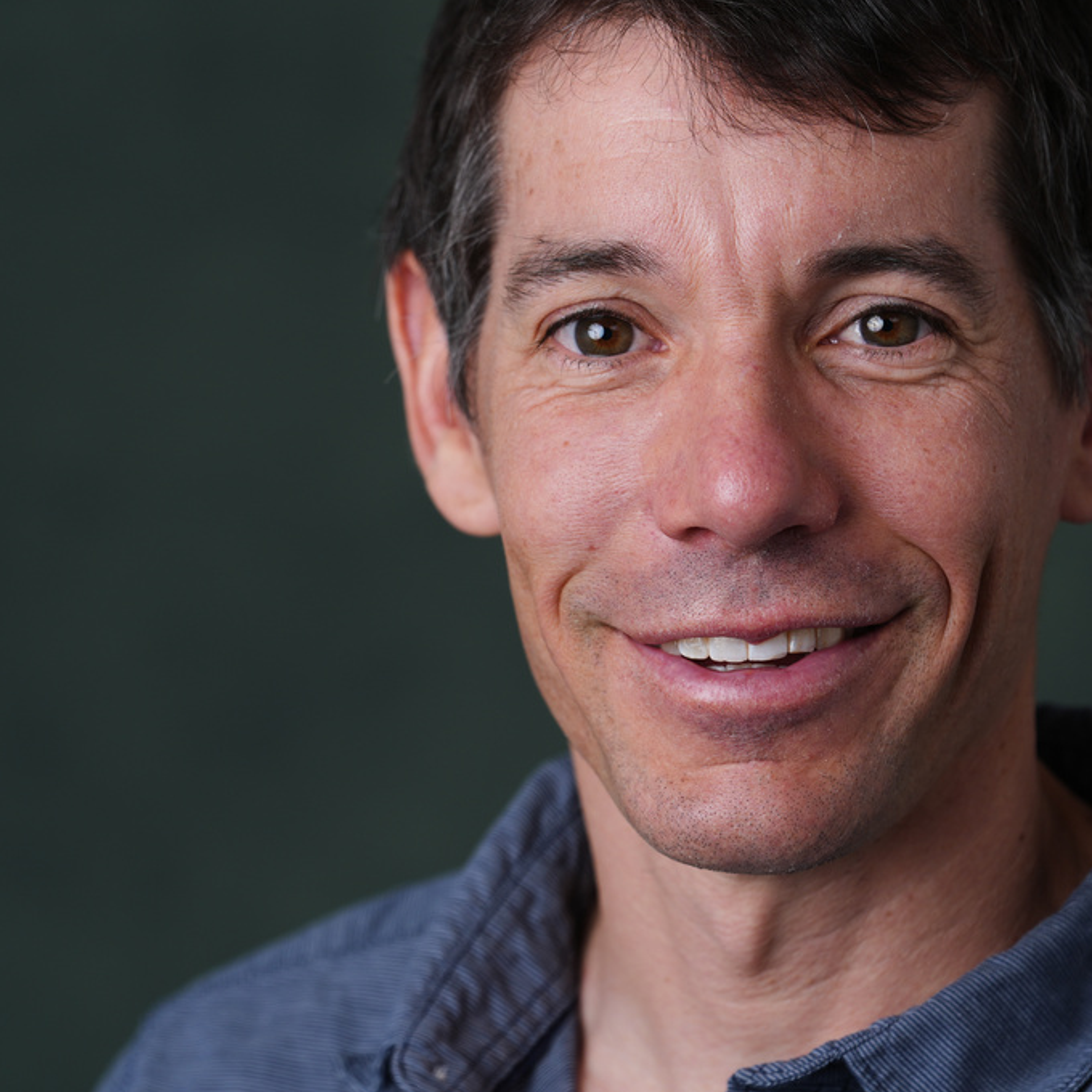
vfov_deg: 6.8
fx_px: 9137
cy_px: 547
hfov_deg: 6.8
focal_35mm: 256
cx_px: 585
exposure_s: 1/320
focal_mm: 200
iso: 200
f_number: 5.6
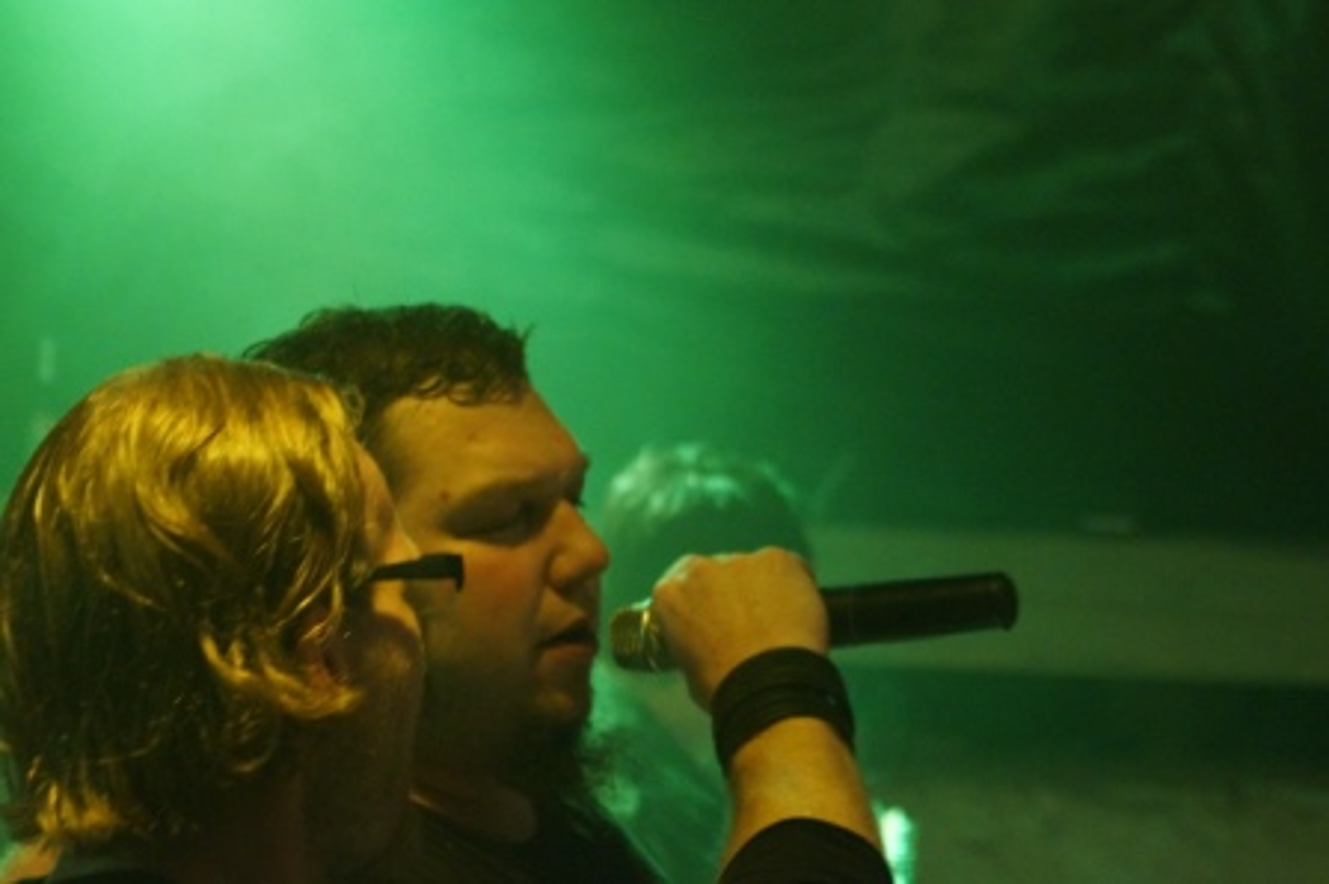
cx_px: 664
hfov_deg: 19.5
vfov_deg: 13.0
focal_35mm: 105
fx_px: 3873
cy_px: 442
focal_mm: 70
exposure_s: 1/50
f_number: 5
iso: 3200
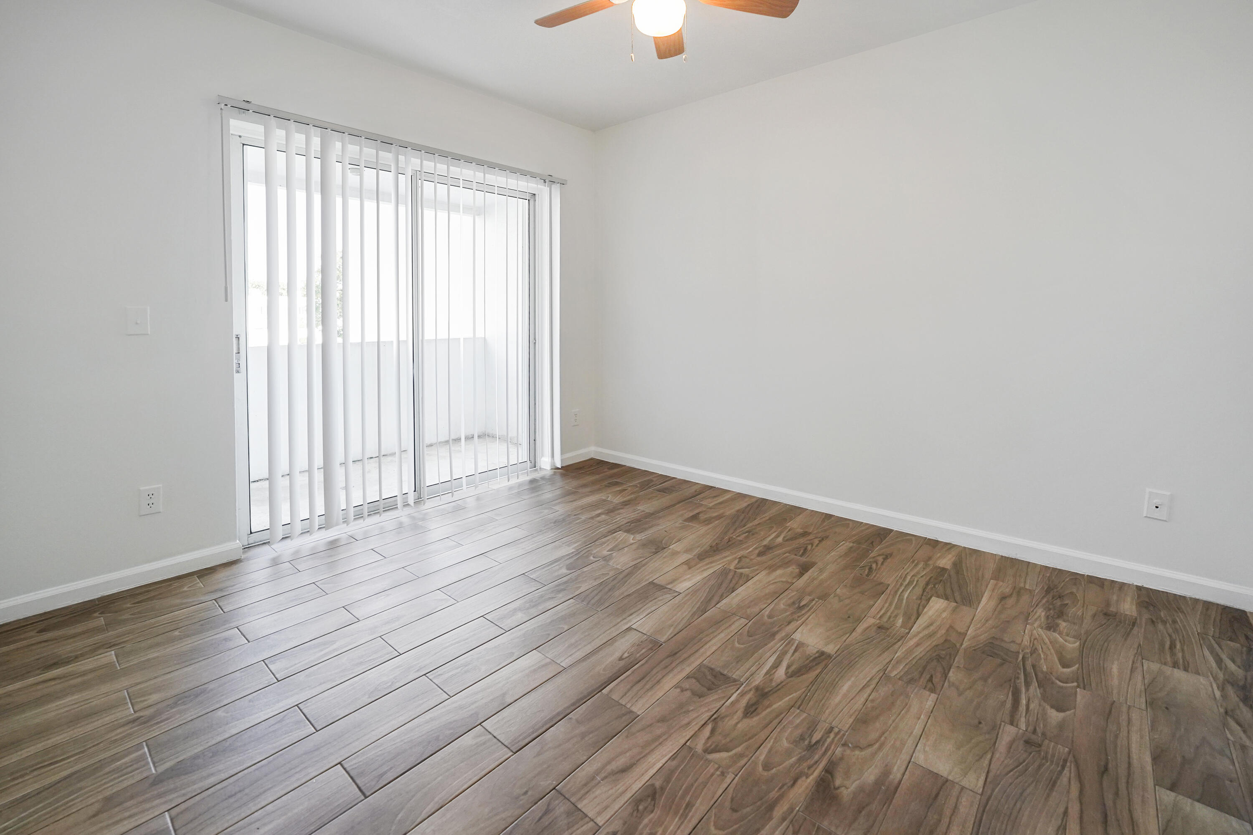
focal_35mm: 14
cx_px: 626
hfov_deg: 104.3
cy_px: 418
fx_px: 487
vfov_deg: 81.2
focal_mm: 14
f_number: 4.5
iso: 1000
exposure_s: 1/250
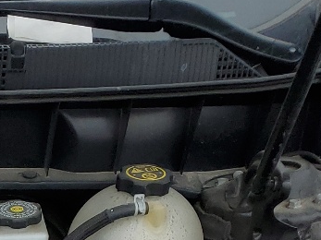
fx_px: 1112
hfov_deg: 14.8
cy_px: 546
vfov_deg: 10.8
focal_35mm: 120
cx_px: -214
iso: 50
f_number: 1.5
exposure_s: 1/2000
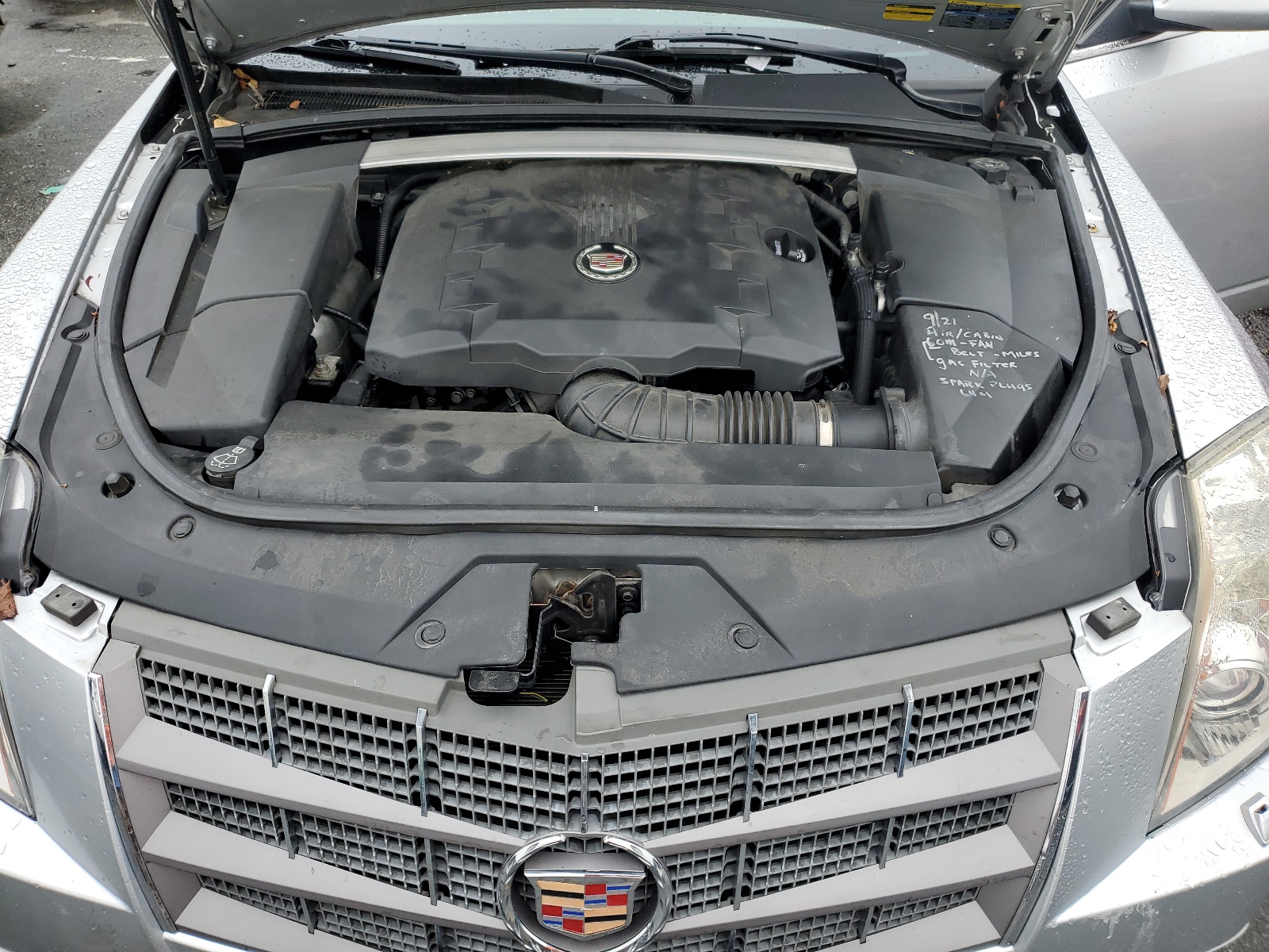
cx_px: 634
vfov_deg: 53.1
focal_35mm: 26
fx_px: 953
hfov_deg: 67.3
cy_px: 476
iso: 50
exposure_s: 1/556
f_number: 1.5
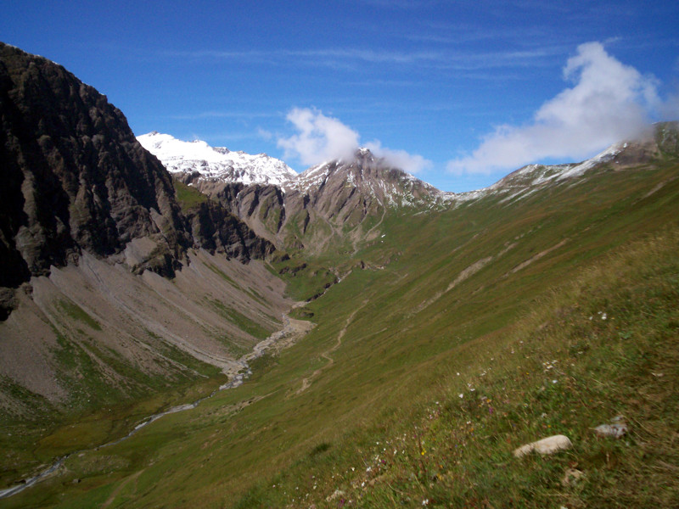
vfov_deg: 39.7
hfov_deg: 51.4
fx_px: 706
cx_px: 340
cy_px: 254
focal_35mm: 36
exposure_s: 1/1225
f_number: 4.5
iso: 100
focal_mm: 5.9
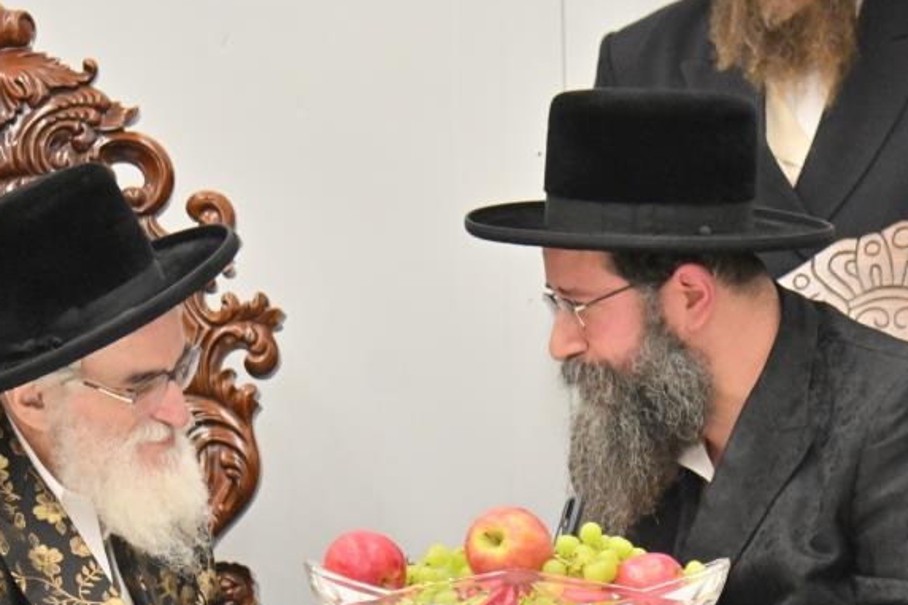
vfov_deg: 4.9
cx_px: 360
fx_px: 7085
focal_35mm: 281
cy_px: 510
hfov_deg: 7.3
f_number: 4
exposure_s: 1/200
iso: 1600
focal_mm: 105
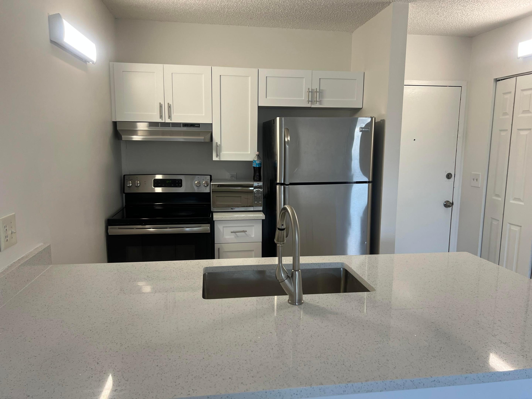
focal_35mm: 26
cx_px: 266
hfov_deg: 67.3
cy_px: 200
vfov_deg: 53.1
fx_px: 400
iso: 125
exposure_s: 1/120
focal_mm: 5.7
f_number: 1.5
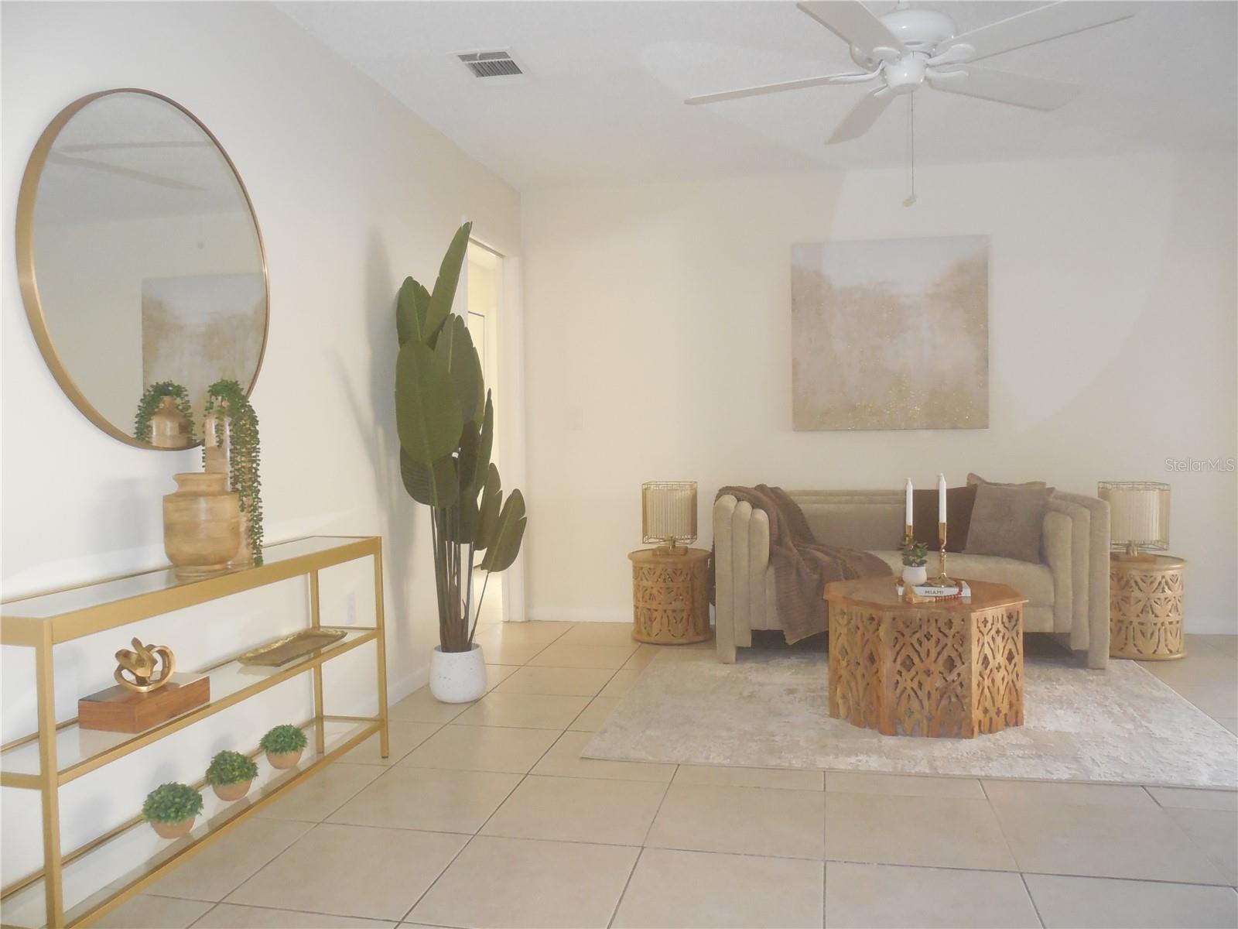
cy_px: 464
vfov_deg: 53.1
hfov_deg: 67.3
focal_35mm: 26
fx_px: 930
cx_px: 619
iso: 640
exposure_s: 1/25
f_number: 3.5
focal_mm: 4.6
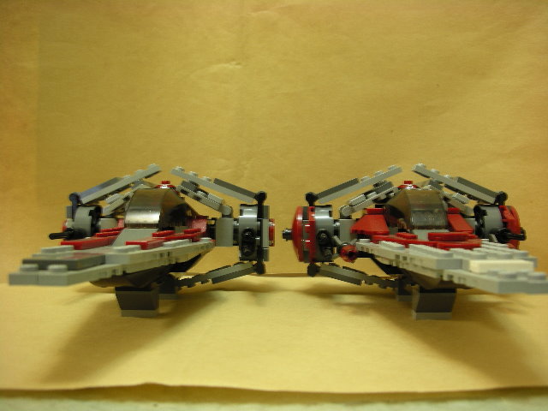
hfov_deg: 52.6
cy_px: 206
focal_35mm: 35
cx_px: 274
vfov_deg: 40.7
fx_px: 554
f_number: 3
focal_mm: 5.8
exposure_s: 1/4
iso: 96
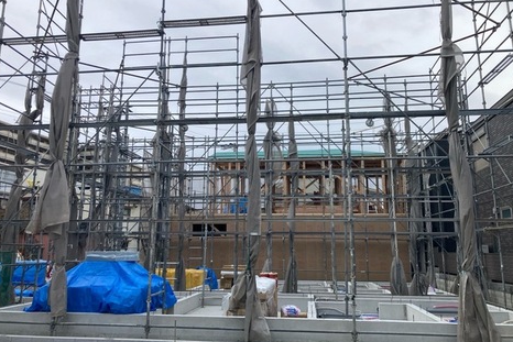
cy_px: 169
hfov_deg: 61.9
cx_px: 254
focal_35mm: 30
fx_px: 428
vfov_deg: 43.6
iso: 20
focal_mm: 3.99
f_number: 1.8
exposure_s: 1/506
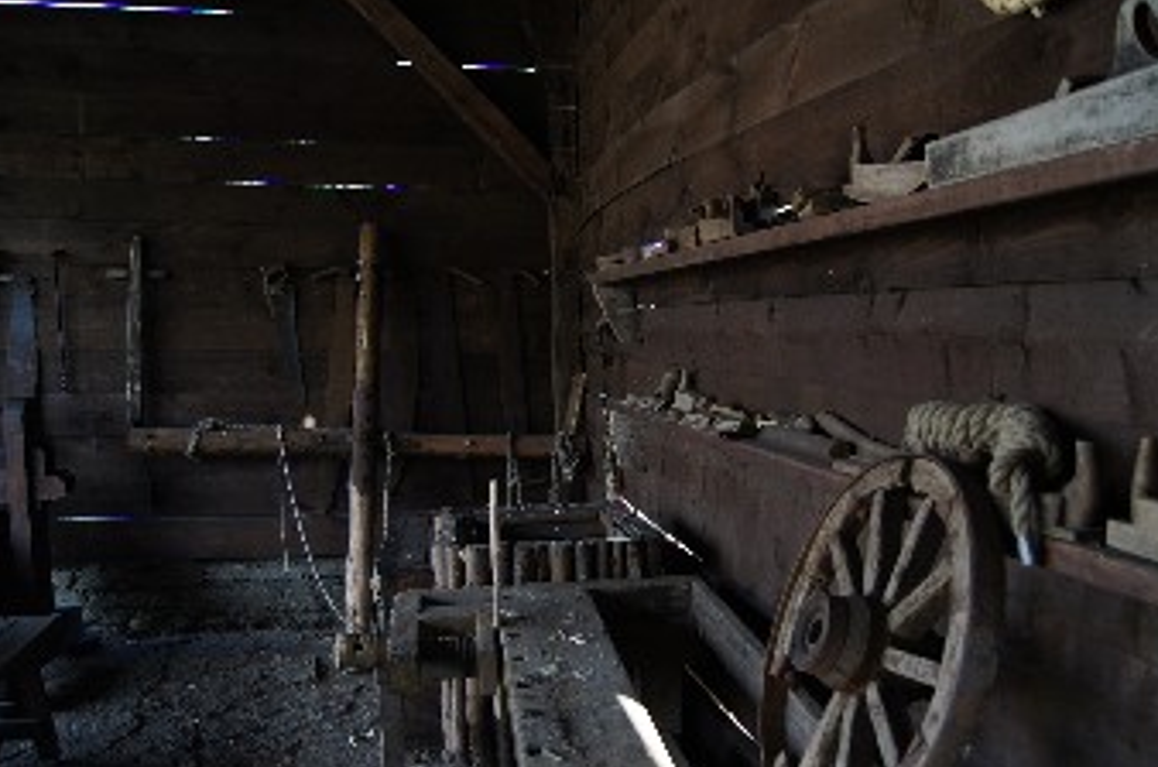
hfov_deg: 58.6
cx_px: 654
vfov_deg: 40.9
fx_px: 1027
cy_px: 421
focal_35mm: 32
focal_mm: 18
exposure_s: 1/60
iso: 100
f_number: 3.5
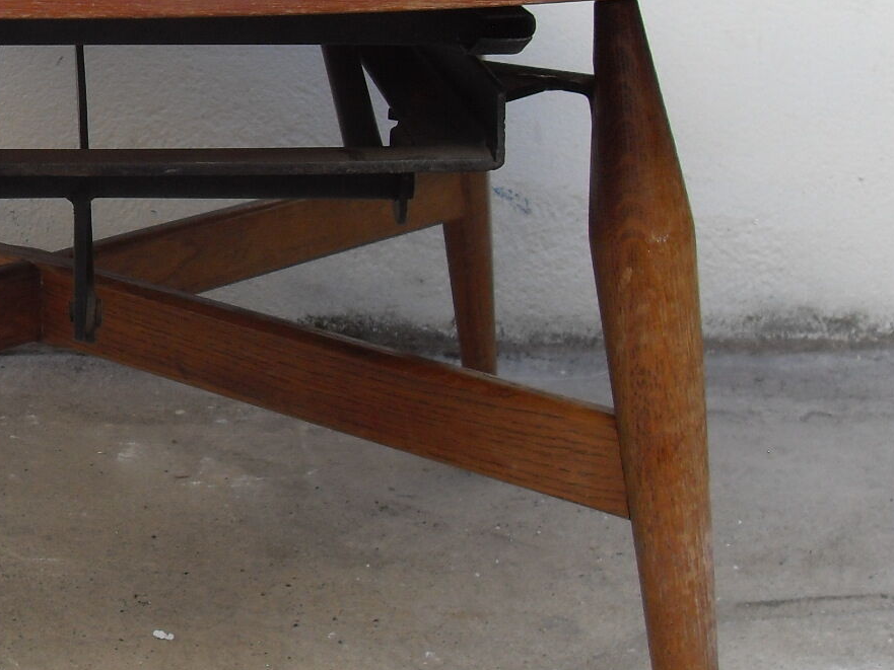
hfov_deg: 23.7
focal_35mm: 79
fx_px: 2041
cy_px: 218
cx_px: 5
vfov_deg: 18.6
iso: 80
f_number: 2.8
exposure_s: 1/125
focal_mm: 6.3
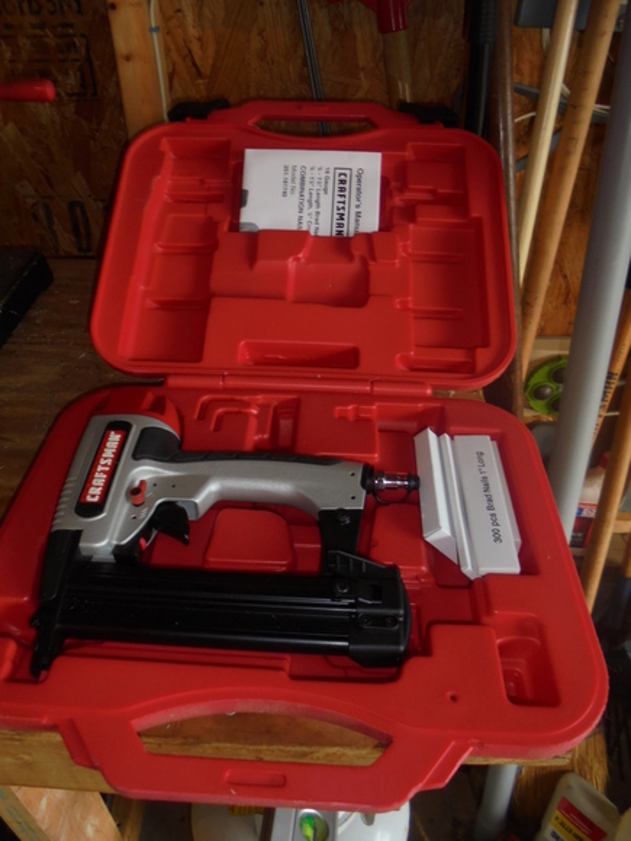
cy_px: 420
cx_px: 316
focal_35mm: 26
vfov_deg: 67.3
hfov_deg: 53.1
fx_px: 632
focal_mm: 4.6
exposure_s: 1/30
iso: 100
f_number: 3.5
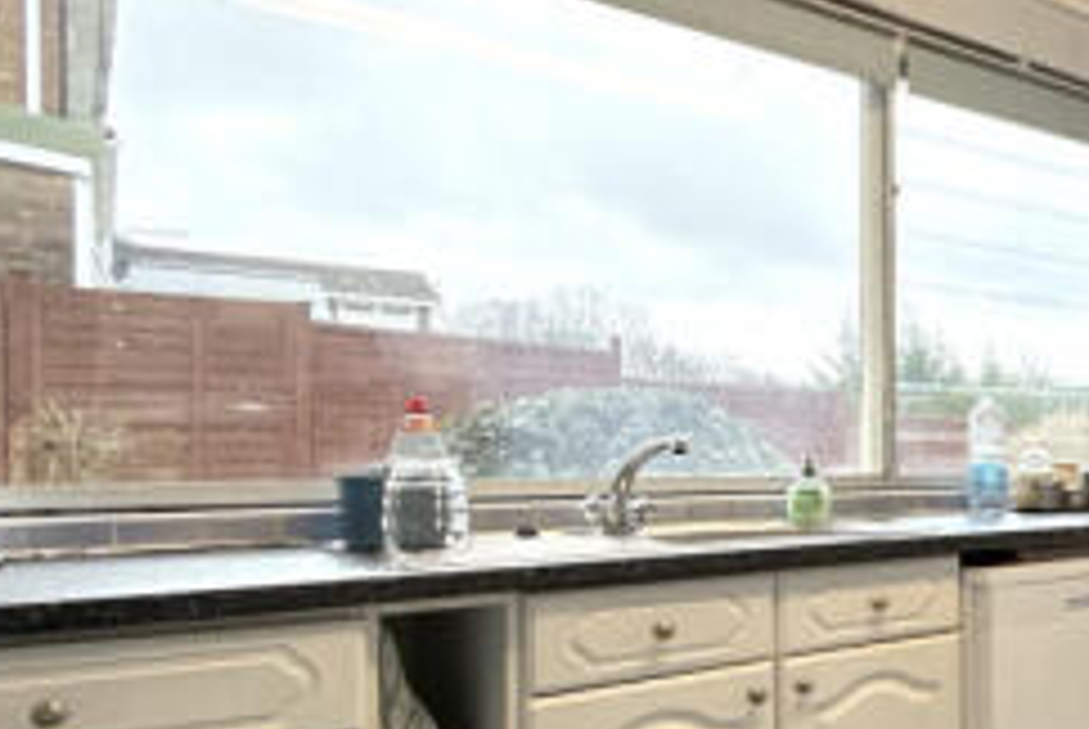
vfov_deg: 37.6
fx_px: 1060
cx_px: 1177
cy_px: 475
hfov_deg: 43.3
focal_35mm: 35
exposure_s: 1/100
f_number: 2.2
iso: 125
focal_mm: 2.22
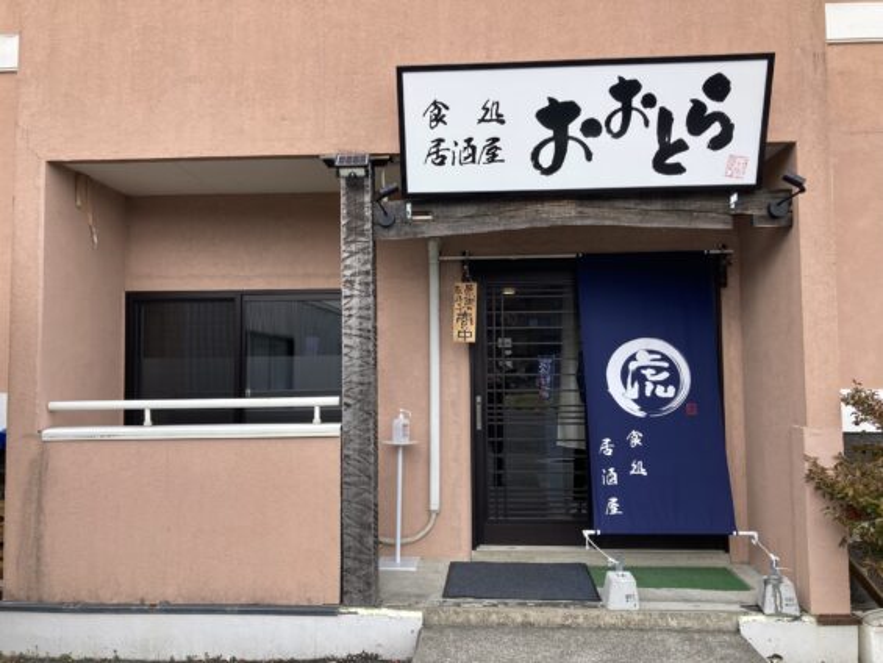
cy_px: 332
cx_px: 442
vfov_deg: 49.8
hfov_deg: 63.4
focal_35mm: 28
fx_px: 714
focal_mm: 3.99
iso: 20
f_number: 1.8
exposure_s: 1/607
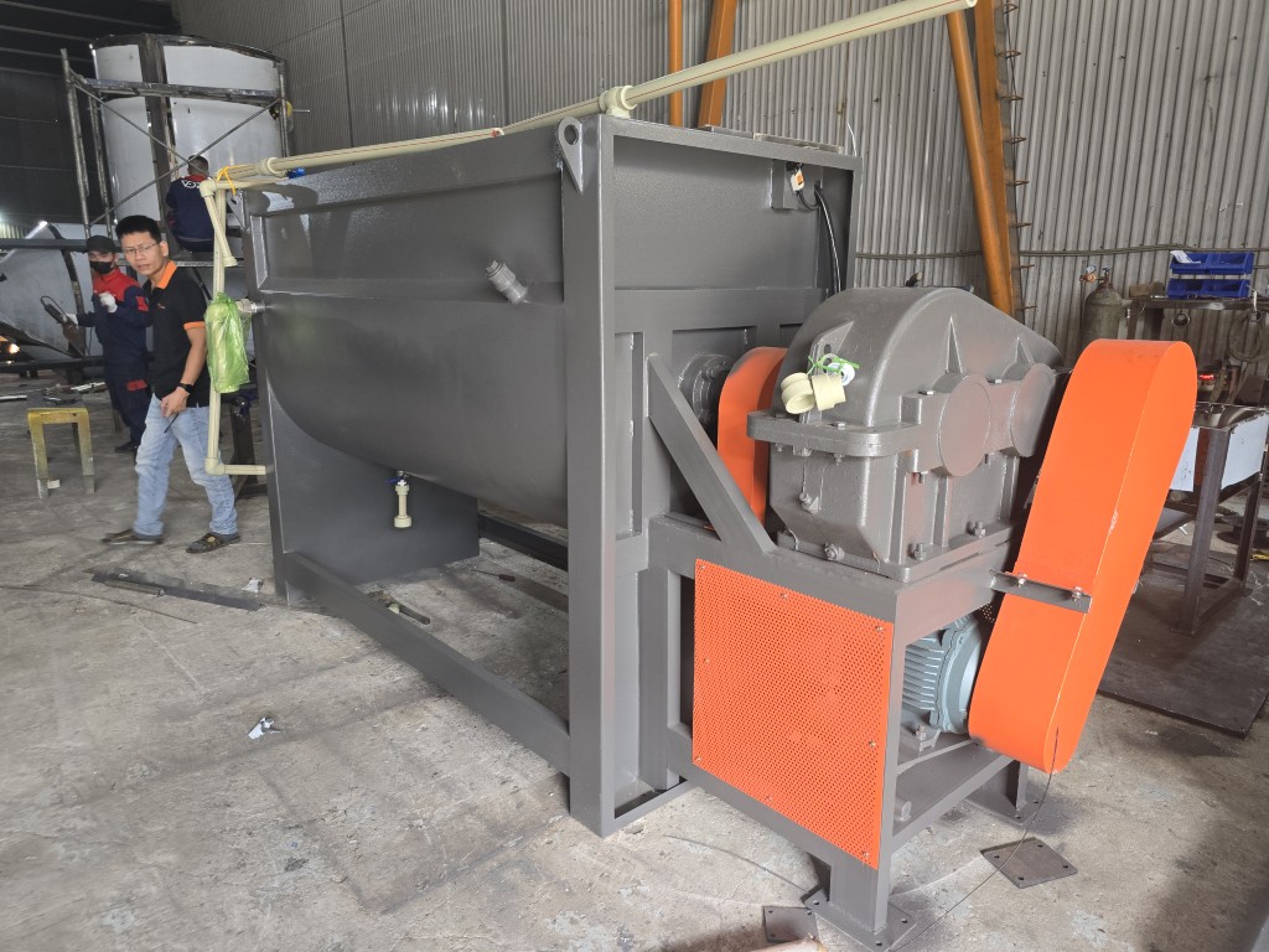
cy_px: 476
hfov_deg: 73.9
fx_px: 843
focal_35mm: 23
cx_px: 634
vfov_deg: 58.9
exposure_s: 1/100
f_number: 1.7
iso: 250
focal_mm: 6.3
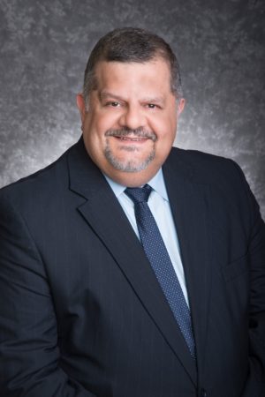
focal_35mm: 90
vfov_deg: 22.6
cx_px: 132
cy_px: 198
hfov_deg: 15.2
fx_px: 994
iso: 100
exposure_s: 1/200
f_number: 11
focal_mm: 90
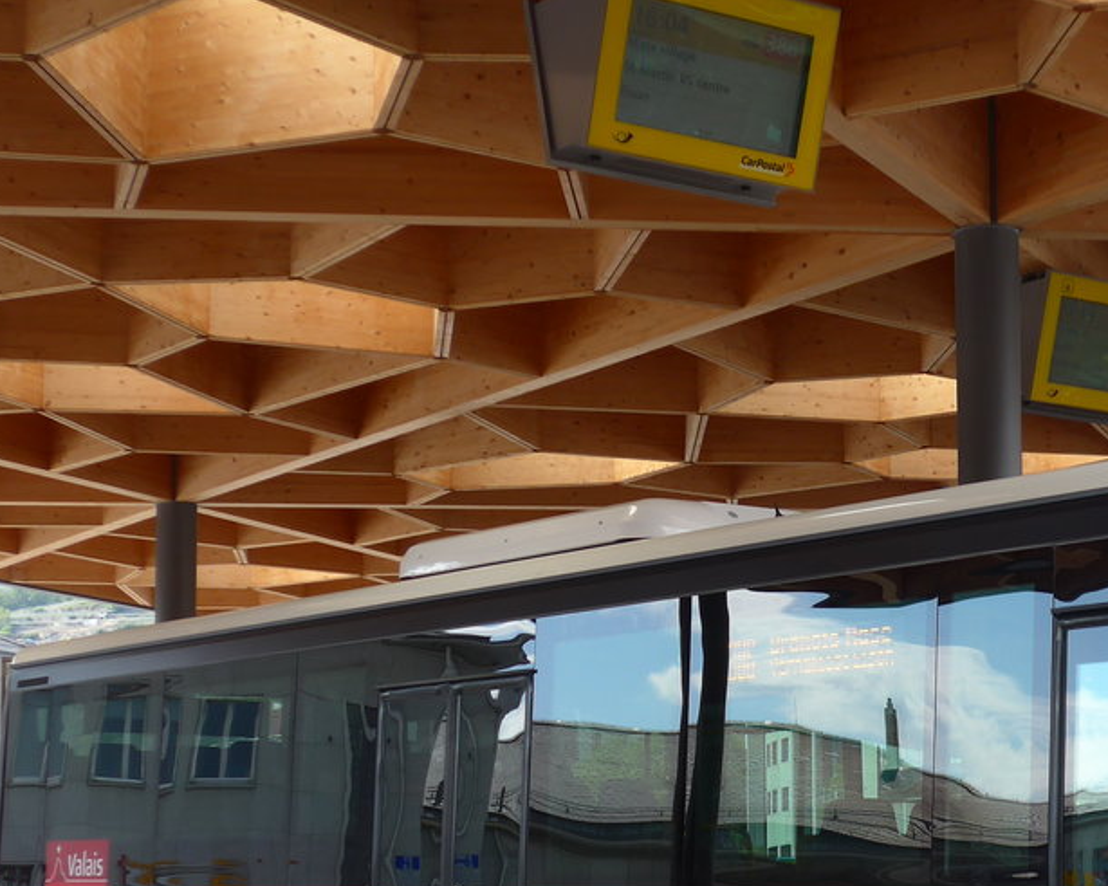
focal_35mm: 84
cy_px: 680
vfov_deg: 18.1
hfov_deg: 22.5
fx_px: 2754
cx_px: 839
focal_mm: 9
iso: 80
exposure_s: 1/400
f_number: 2.8
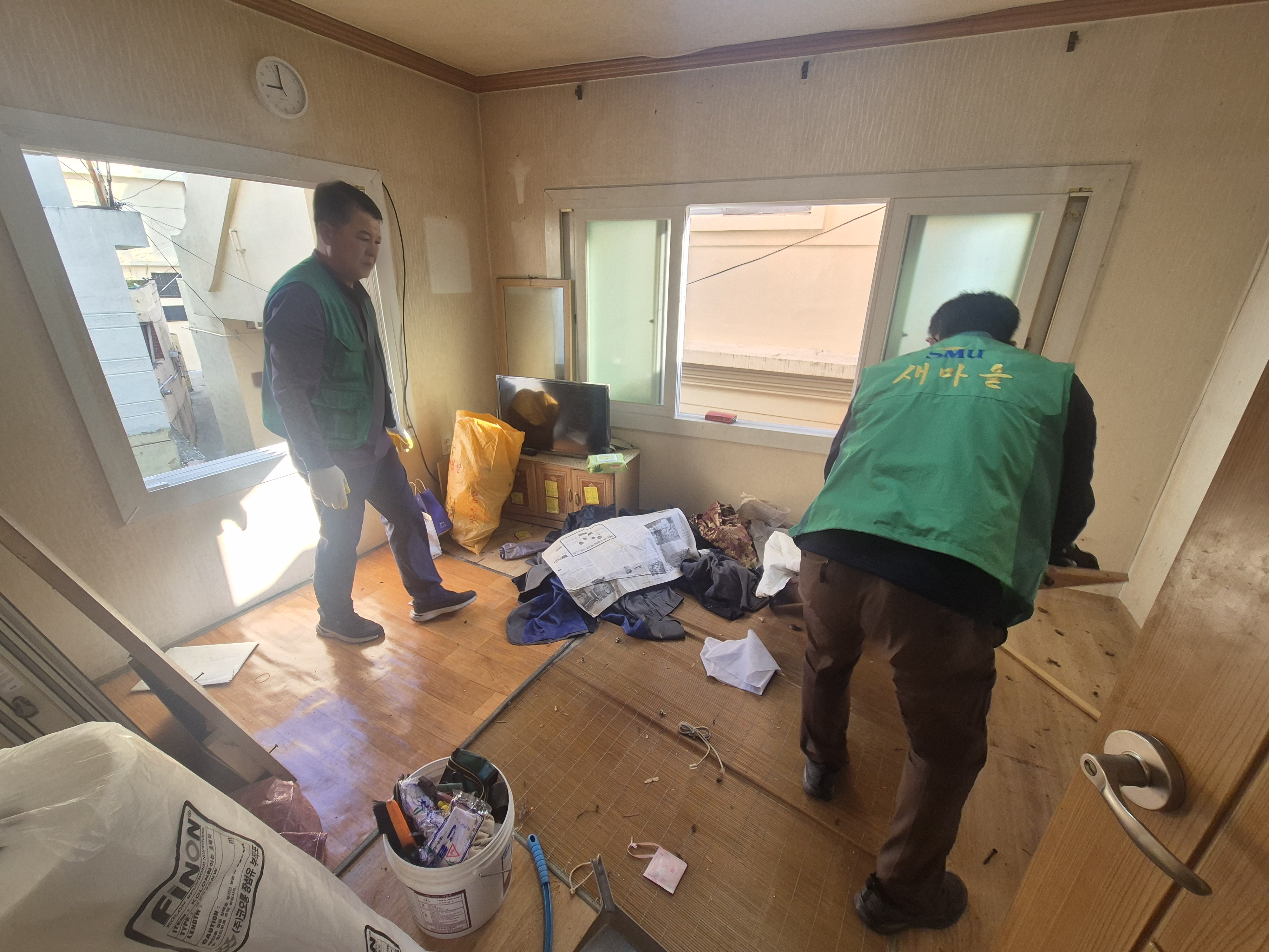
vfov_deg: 89.9
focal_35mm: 13
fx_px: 477
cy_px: 476
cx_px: 634
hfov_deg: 106.2
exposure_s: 1/120
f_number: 2.2
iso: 80
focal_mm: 2.2
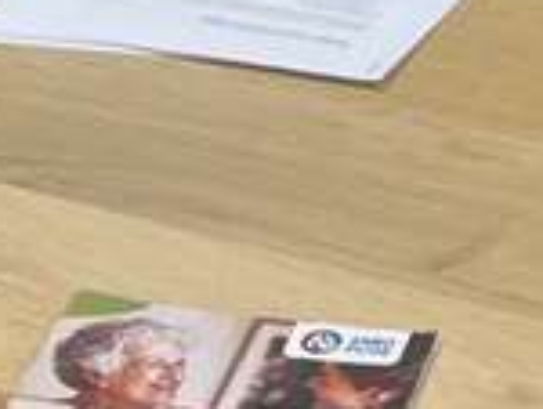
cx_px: 775
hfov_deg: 10.3
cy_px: -550
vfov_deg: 7.5
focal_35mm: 187
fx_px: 2938
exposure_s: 1/100
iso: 125
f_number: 1.6
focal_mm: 5.1
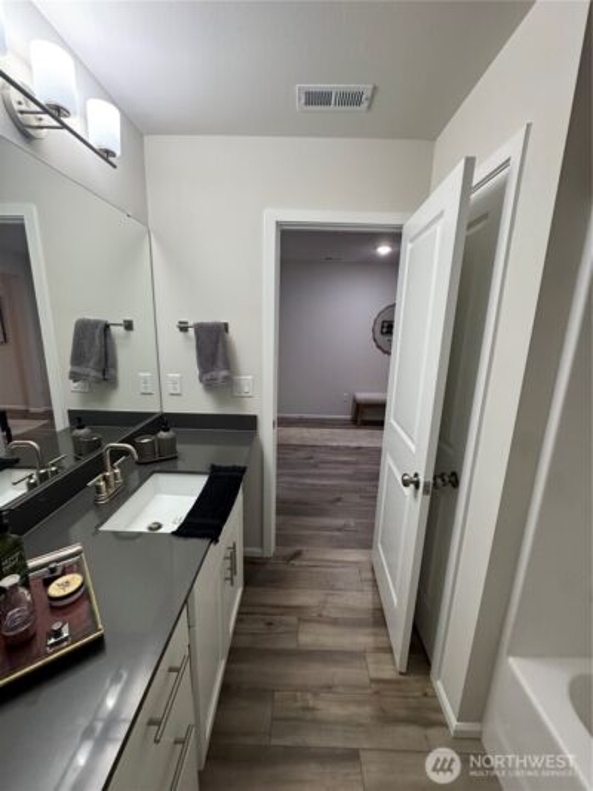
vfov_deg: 102.1
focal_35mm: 14
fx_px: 320
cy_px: 396
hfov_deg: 85.7
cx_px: 296
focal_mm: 2.22
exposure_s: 1/120
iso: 320
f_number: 2.2
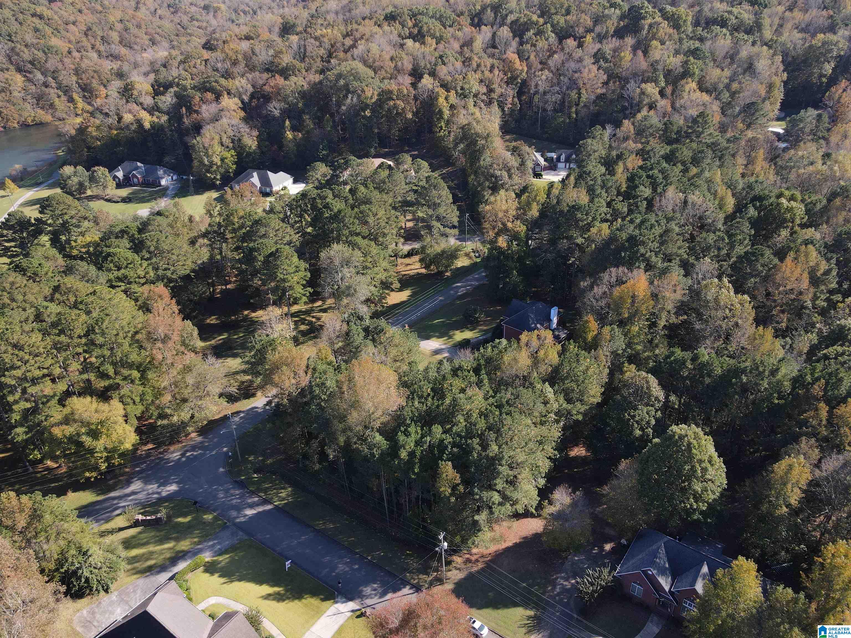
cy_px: 319
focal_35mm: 24
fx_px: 590
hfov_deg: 71.6
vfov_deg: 56.8
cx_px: 426
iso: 100
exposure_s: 1/200
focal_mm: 4.5
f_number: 2.8
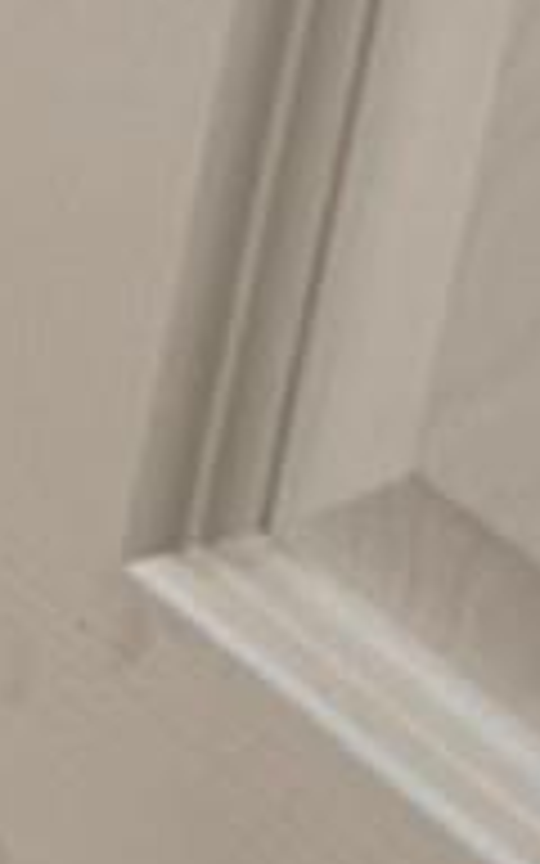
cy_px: -1048
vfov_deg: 9.1
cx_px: -2614
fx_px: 4992
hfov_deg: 4.6
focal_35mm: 212
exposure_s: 1/120
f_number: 1.78
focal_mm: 6.76
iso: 200
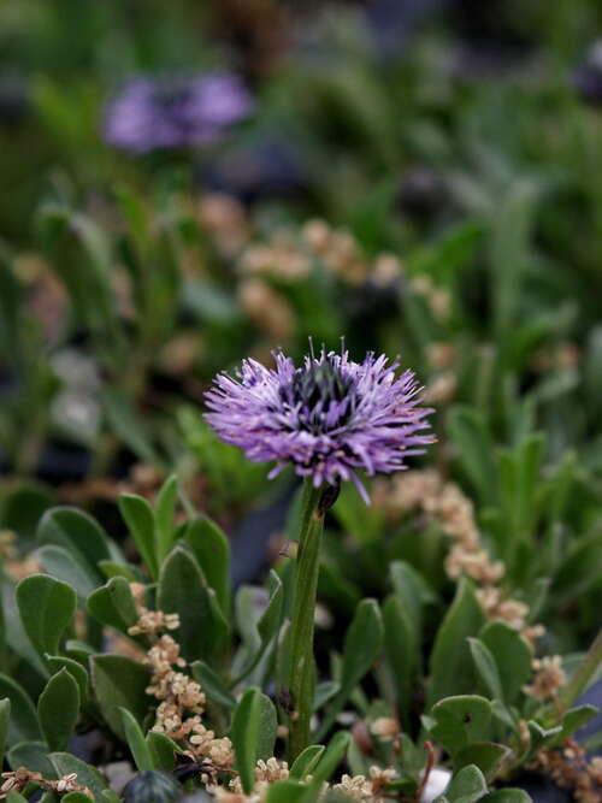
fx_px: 3943
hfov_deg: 8.7
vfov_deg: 11.6
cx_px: 301
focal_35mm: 170
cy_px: 402
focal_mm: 42.93
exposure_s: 1/350
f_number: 3.5
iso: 100
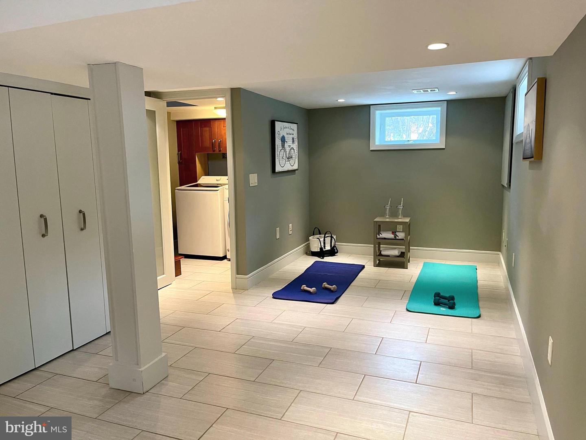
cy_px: 220
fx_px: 423
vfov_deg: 54.9
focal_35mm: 25
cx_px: 293
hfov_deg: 69.4
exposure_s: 1/60
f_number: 1.6
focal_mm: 5.1
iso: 320
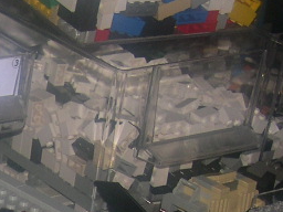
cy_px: 382
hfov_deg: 12.1
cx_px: -201
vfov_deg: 9.3
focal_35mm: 152
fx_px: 1243
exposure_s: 1/60
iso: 100
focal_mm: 8
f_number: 2.8
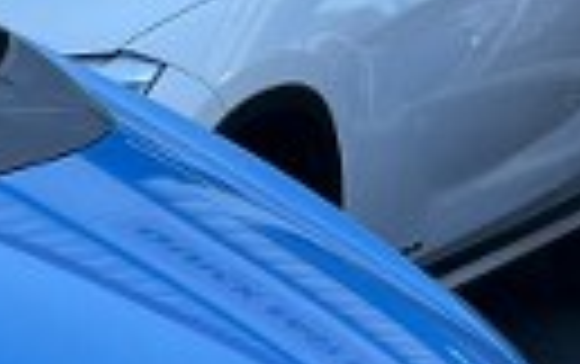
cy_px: 283
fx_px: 3450
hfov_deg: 8.4
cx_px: -1030
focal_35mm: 218
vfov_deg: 6.0
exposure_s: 1/628
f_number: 1.6
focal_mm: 5.1
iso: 50
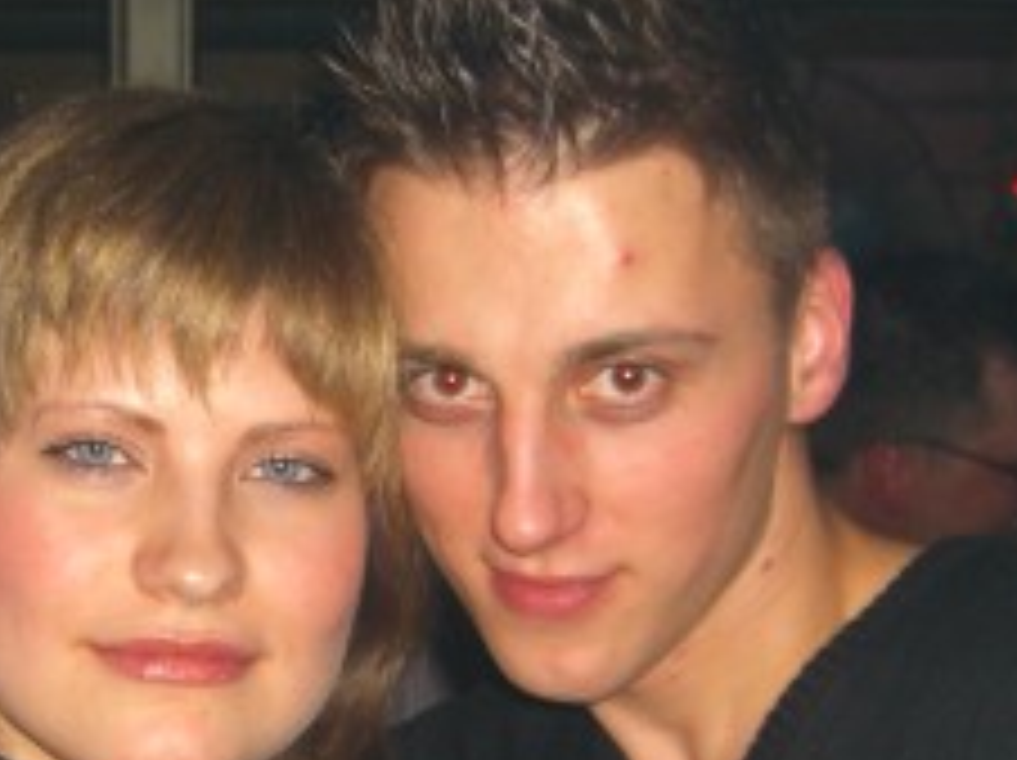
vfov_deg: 14.5
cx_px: 238
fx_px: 2964
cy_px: 612
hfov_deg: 19.3
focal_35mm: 101
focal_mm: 7.9
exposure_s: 1/60
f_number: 2.8
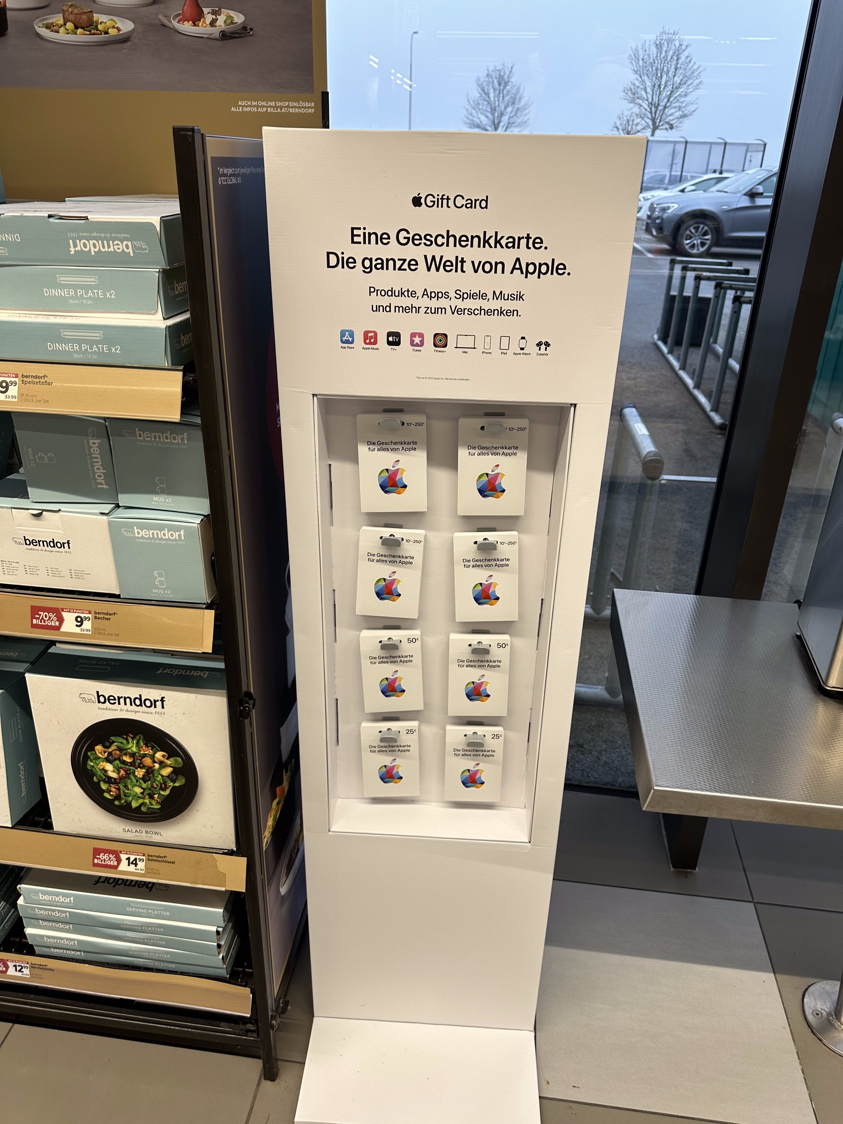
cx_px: 422
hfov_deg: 56.8
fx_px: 779
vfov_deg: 71.6
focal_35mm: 24
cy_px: 562
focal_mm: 6.86
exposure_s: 1/100
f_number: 1.78
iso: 64
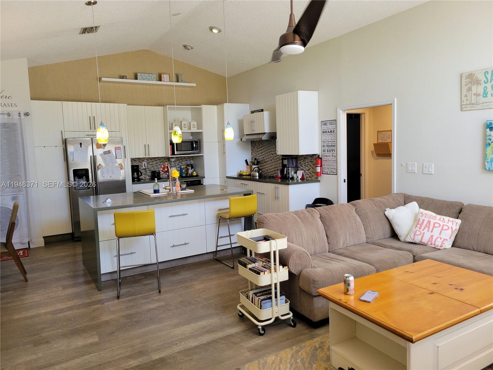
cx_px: 246
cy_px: 185
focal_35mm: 26
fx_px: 370
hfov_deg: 67.3
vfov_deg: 53.1
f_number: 1.8
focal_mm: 5.4
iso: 250
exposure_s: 1/120
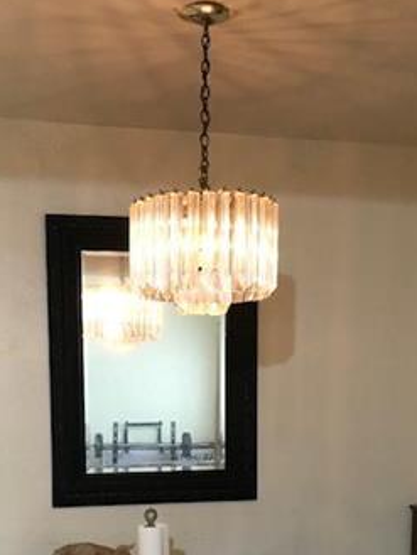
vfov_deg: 35.8
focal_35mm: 51
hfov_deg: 28.6
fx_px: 819
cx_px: 186
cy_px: 471
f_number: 1.8
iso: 80
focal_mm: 3.99
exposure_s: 1/15
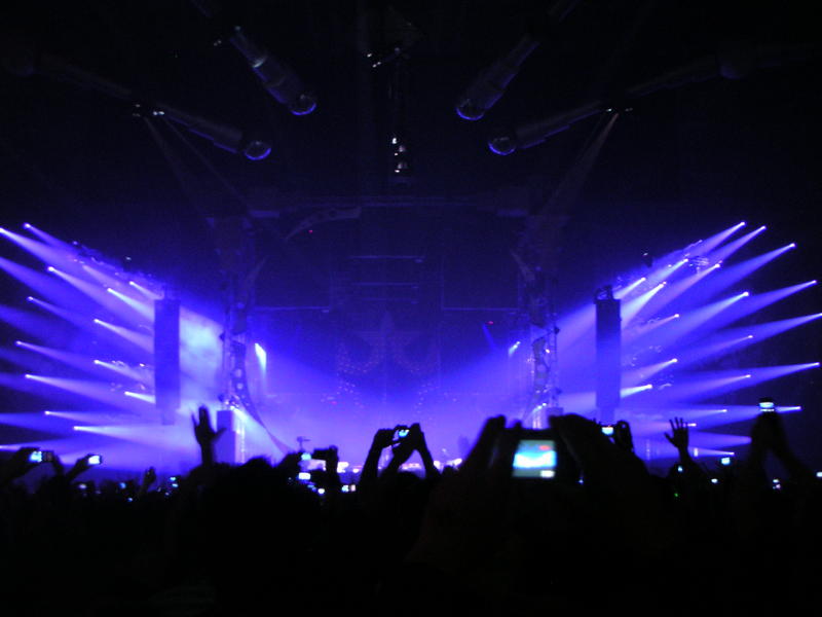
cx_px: 411
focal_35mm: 38
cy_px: 308
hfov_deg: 49.0
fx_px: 902
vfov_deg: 37.7
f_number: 2.8
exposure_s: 1/3
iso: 200
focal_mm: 6
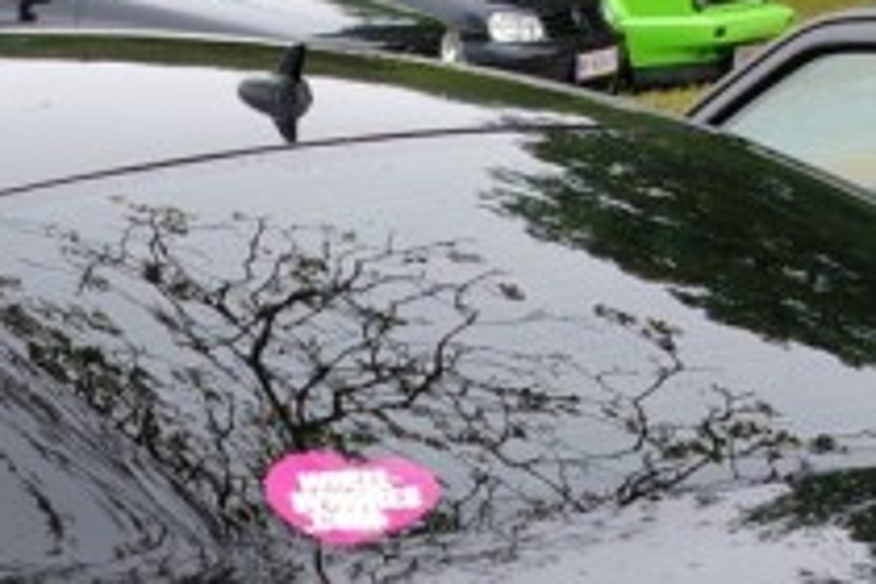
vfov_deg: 7.7
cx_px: 113
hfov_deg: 11.6
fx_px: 4304
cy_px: 653
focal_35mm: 177
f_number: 5.6
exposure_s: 1/90
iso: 200
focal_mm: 31
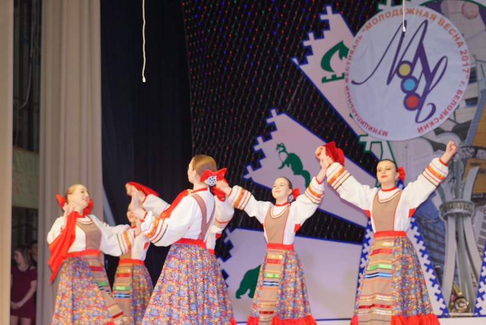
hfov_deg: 27.0
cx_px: 243
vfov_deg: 18.2
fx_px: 1013
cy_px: 162
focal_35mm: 75
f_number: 4
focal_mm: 50
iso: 400
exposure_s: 1/200
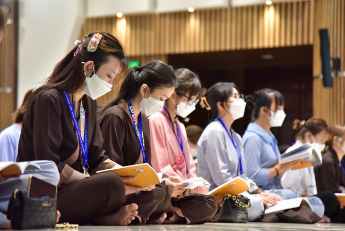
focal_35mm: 110
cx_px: 172
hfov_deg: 18.6
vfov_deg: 12.5
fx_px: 1055
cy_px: 116
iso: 2500
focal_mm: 110
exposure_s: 1/125
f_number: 4
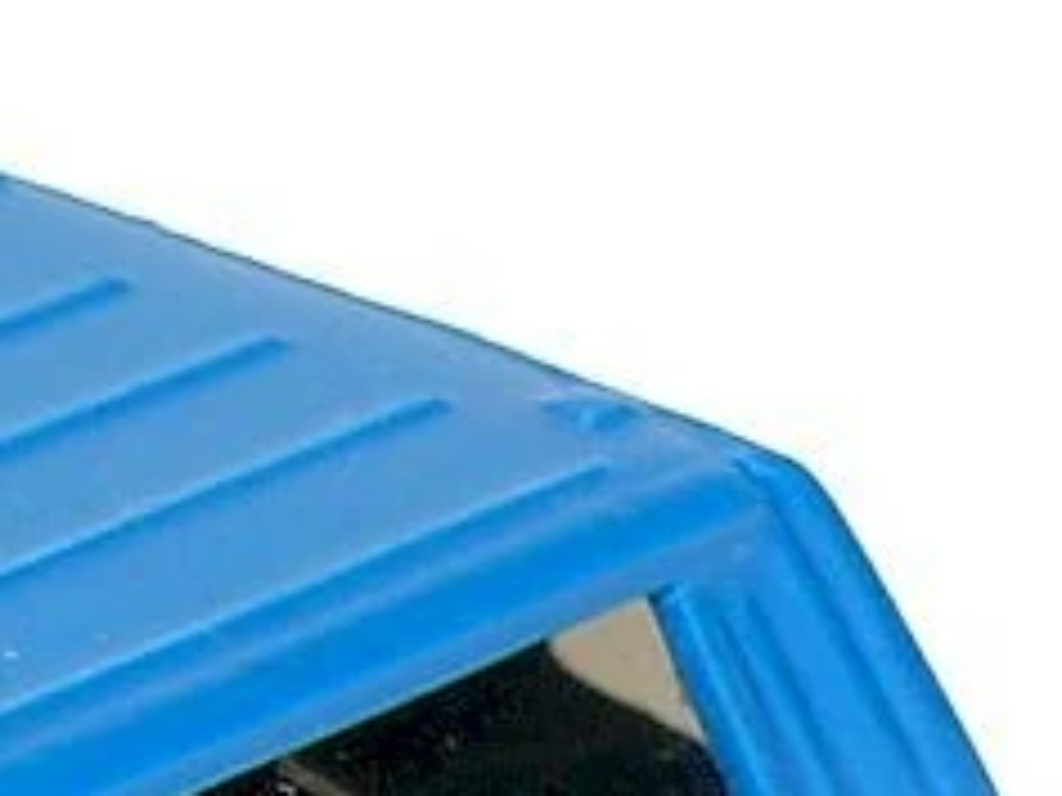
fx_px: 16045
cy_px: 1632
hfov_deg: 3.8
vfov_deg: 2.8
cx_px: -828
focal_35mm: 523
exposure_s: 1/30
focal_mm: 13.4
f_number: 4
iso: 100
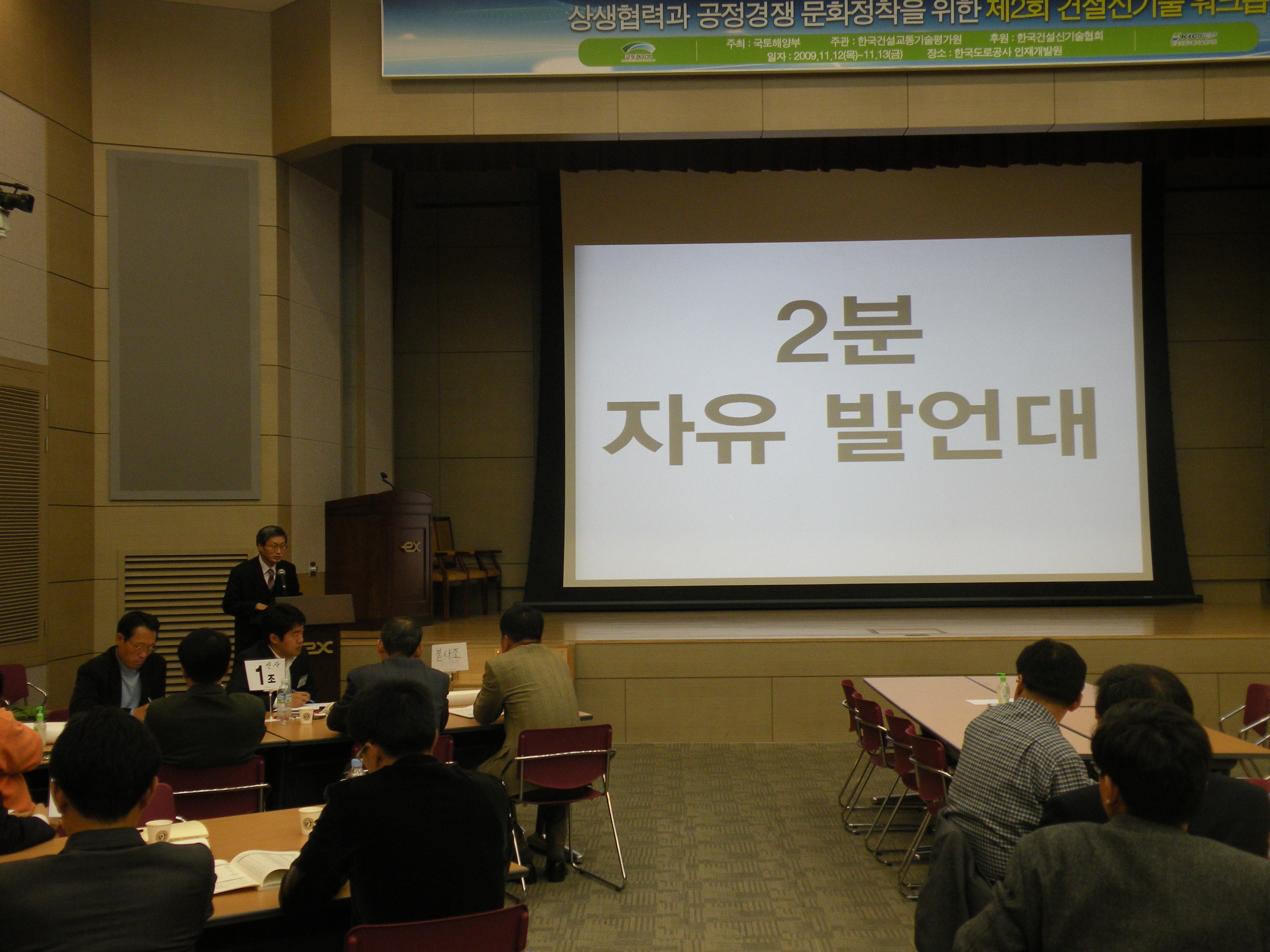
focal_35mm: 42
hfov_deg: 44.8
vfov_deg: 34.3
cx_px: 635
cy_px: 476
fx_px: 1541
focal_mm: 7.4
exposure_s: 1/59.7
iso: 140
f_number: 3.2
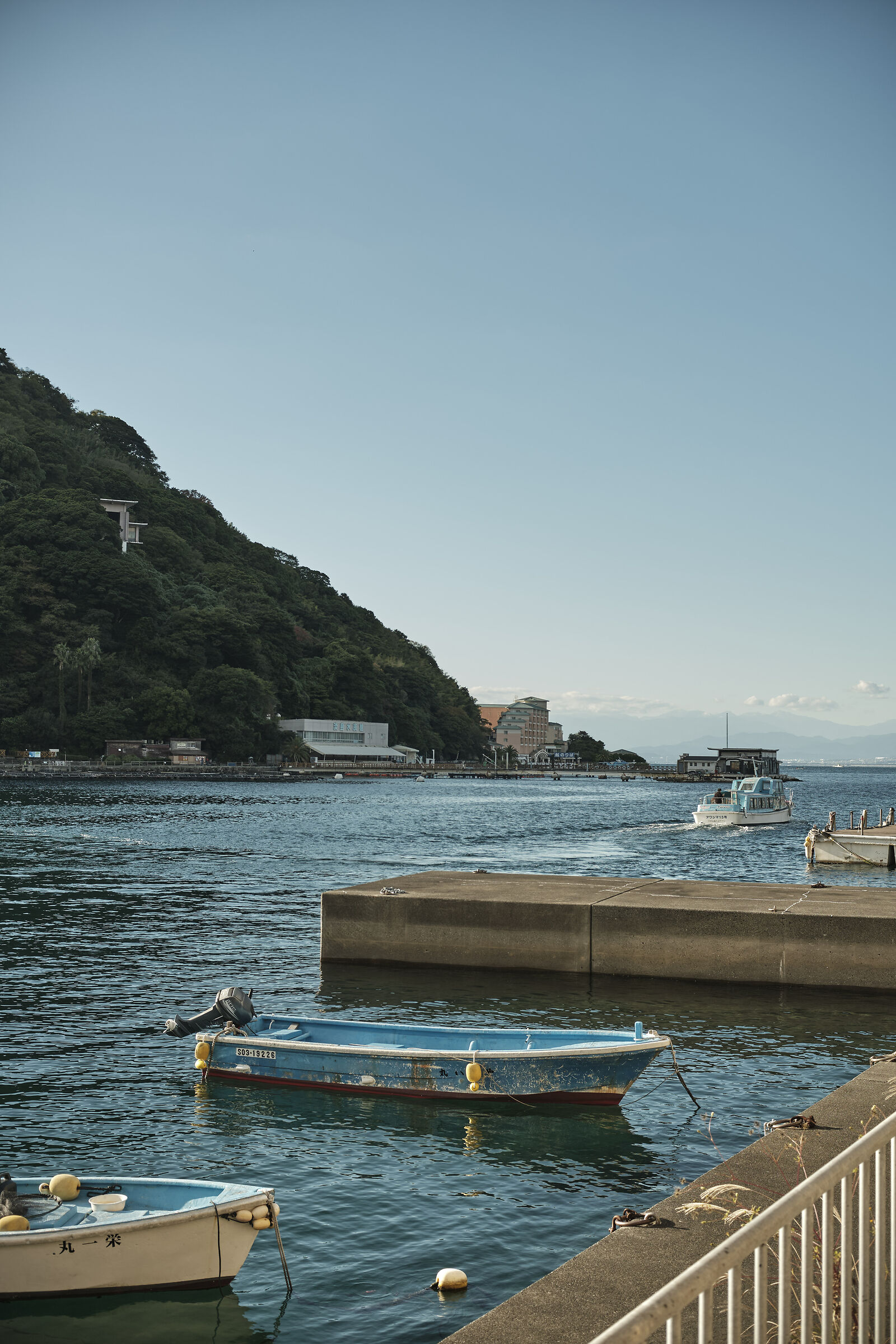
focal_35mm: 41
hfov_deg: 32.6
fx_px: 1531
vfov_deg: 47.4
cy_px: 672
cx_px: 448
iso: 125
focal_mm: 27
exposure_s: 1/500
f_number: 5.6
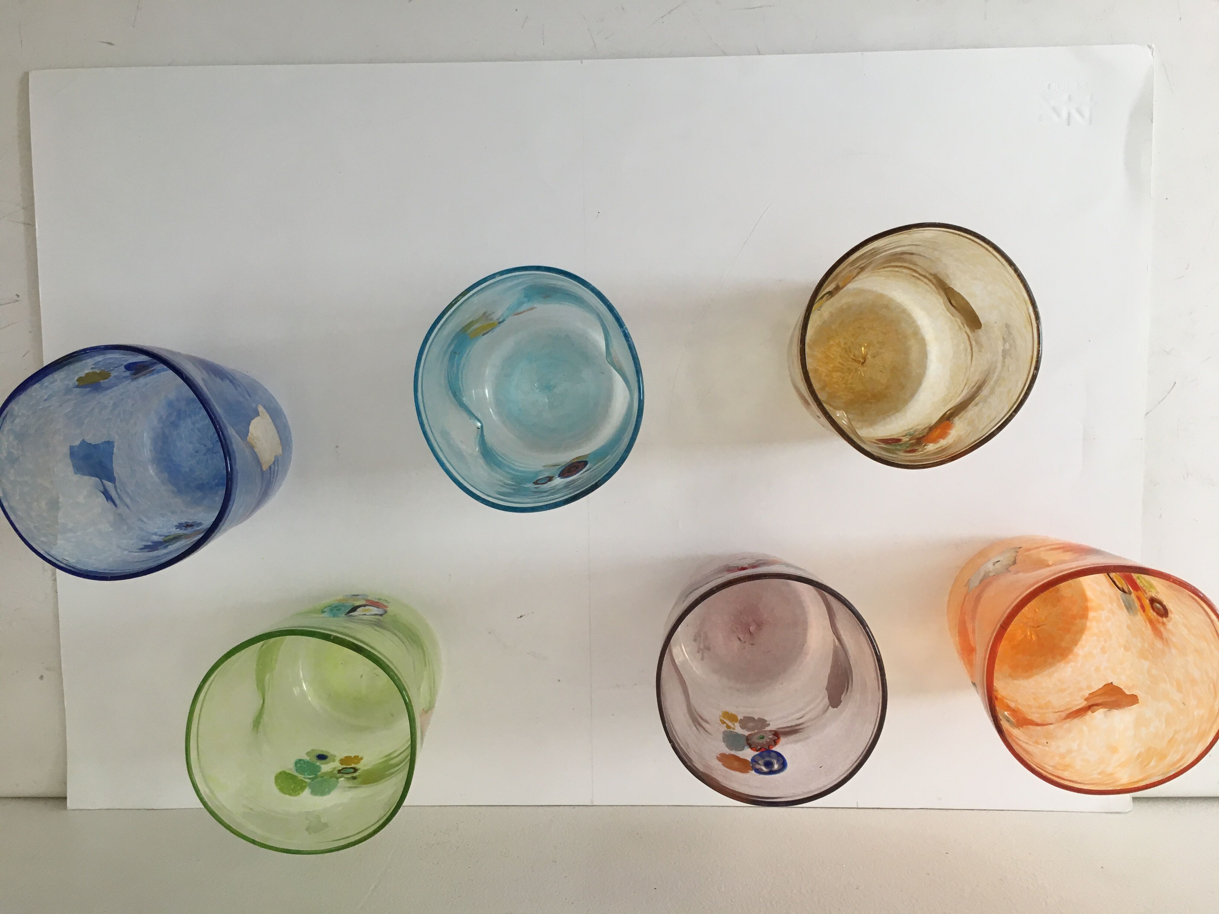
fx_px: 1021
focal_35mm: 29
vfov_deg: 48.2
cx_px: 610
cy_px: 457
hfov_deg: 61.7
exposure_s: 1/33
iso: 40
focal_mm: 4.15
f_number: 2.2
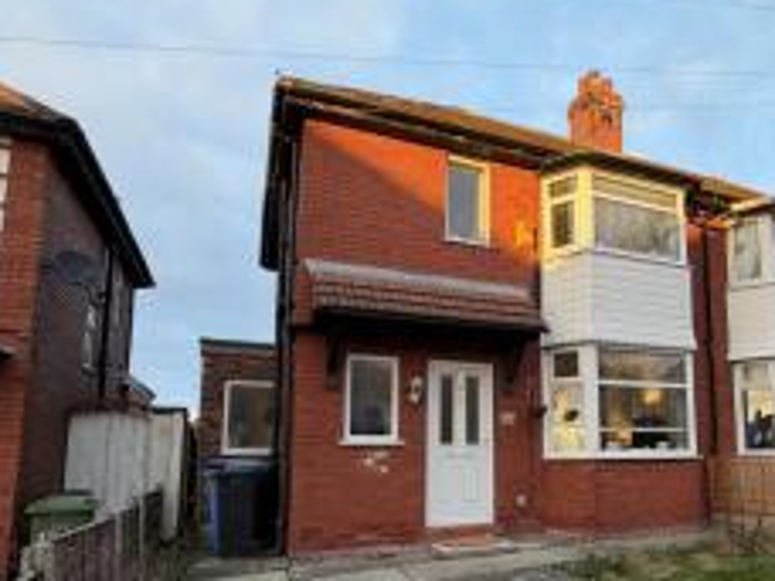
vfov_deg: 52.1
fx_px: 582
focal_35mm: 26
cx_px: 525
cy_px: 386
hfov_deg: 65.3
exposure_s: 1/121
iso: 64
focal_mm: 2.22
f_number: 2.2
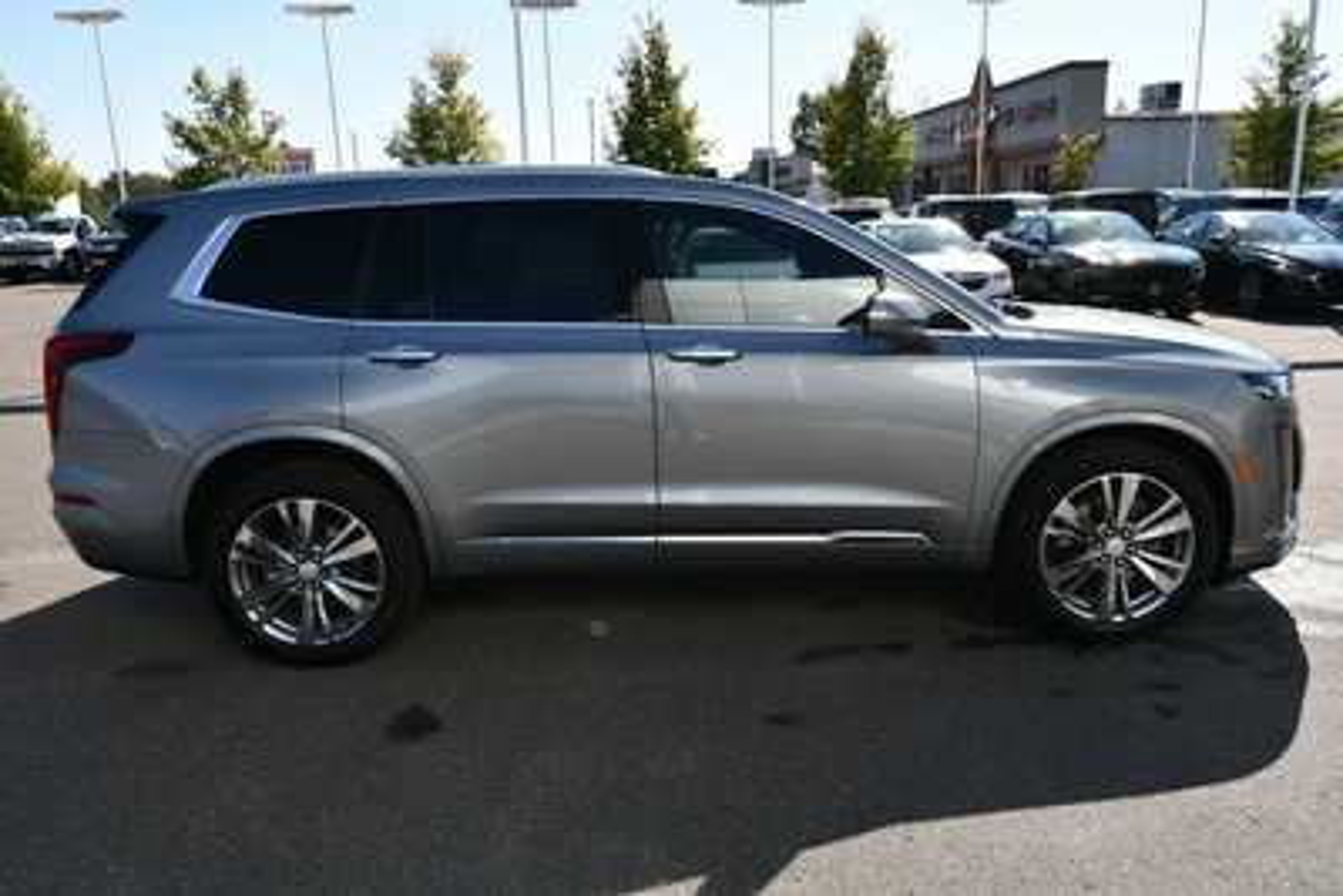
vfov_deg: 48.0
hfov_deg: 67.4
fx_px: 1008
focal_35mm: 27
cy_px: 448
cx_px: 672
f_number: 8
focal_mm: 18
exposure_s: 1/250
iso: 125
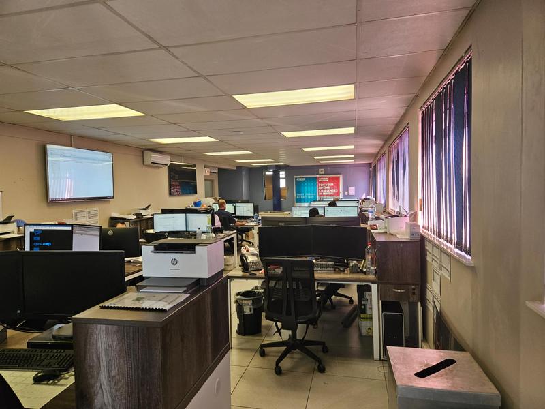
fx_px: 362
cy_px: 204
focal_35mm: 23
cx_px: 272
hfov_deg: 73.9
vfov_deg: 58.9
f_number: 1.8
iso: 160
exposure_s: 1/100
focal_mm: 5.4
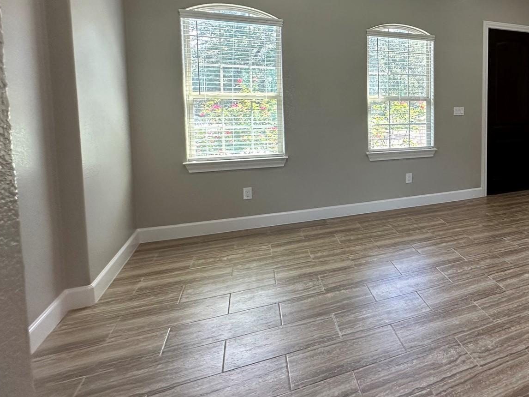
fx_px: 382
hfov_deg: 60.1
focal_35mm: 25
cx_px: 465
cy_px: 125
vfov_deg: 53.5
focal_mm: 2.22
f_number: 2.2
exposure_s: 1/120
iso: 160
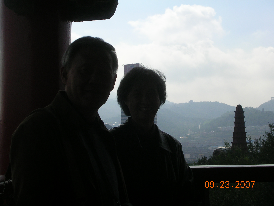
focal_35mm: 76
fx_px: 602
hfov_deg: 25.7
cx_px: 137
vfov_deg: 19.4
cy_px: 103
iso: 50
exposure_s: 1/1500
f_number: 3.9
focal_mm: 11.5
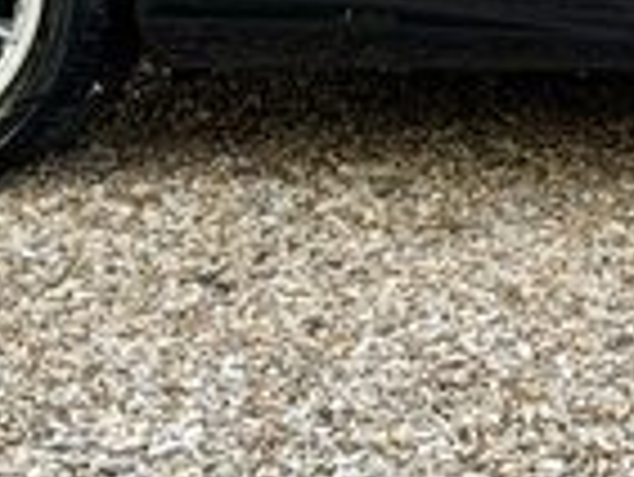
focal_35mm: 272
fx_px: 4986
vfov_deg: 5.4
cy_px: -477
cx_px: 1003
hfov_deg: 7.1
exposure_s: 1/162
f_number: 1.78
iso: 50
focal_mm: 6.76
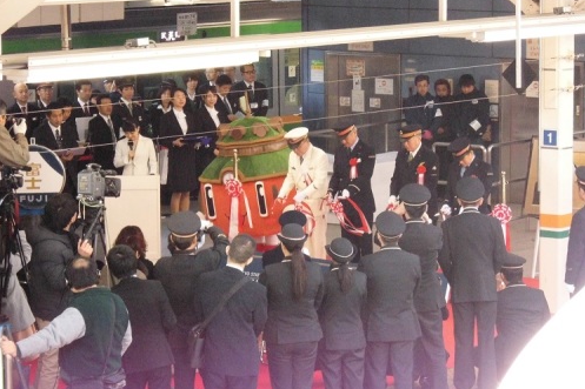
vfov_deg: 10.2
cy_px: 212
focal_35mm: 134
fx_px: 2177
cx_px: 292
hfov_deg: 15.3
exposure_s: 1/100
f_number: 5.3
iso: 800
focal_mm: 22.9
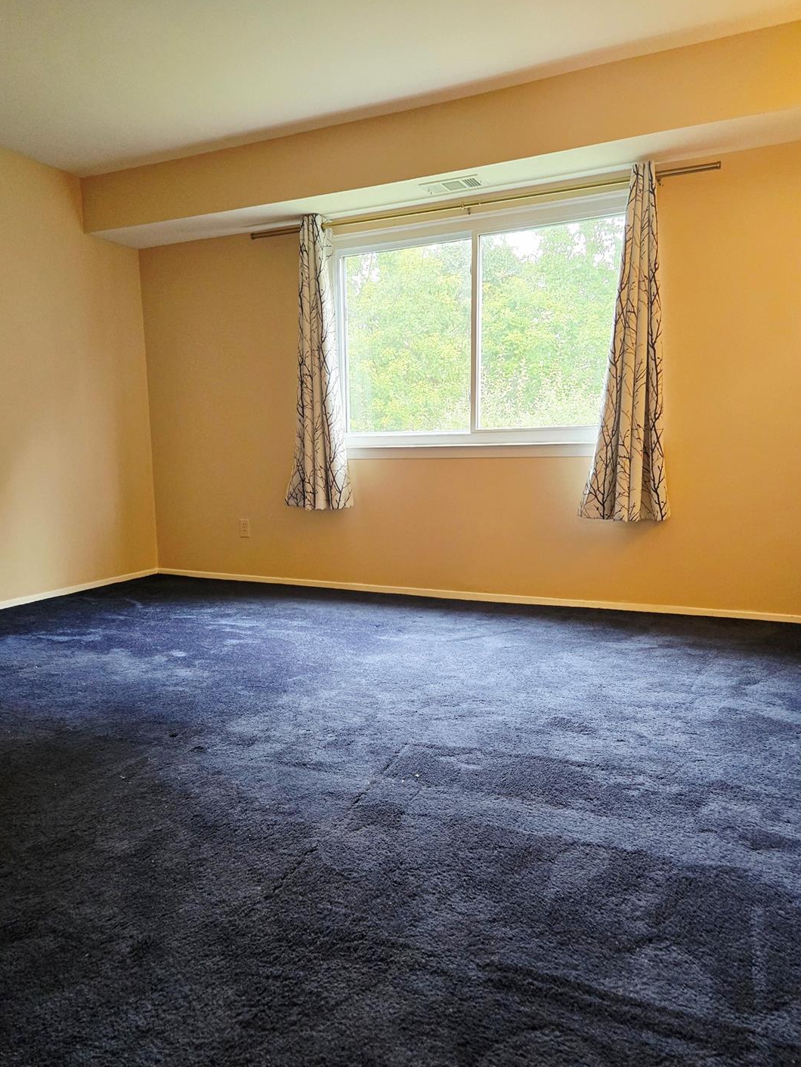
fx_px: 771
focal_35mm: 25
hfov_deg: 54.8
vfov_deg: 69.3
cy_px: 572
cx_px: 369
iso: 500
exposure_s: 1/120
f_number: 1.8
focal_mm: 5.4
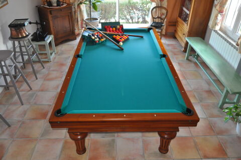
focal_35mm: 28
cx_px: 120
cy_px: 80
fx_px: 191
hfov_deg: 64.6
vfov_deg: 45.6
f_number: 3.5
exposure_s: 1/60
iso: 800
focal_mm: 19
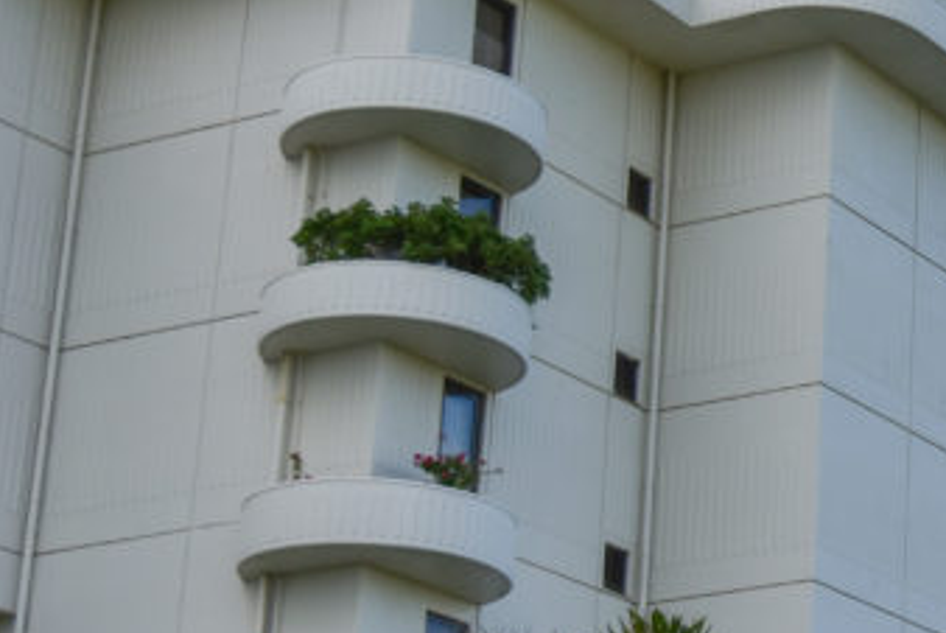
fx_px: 3024
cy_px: 350
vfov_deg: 11.9
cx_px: 1383
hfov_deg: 16.4
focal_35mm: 115
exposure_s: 1/2500
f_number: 4
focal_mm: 38
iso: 100
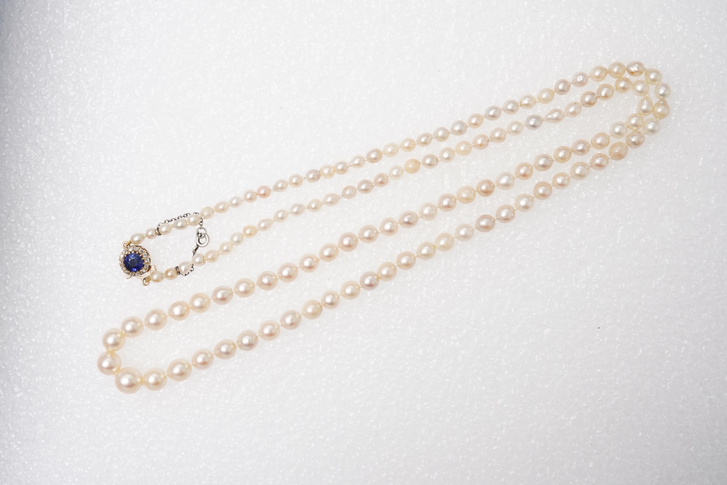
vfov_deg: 29.9
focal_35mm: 45
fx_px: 909
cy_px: 242
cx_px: 364
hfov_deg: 43.6
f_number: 22
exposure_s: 1/125
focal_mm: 30
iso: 320
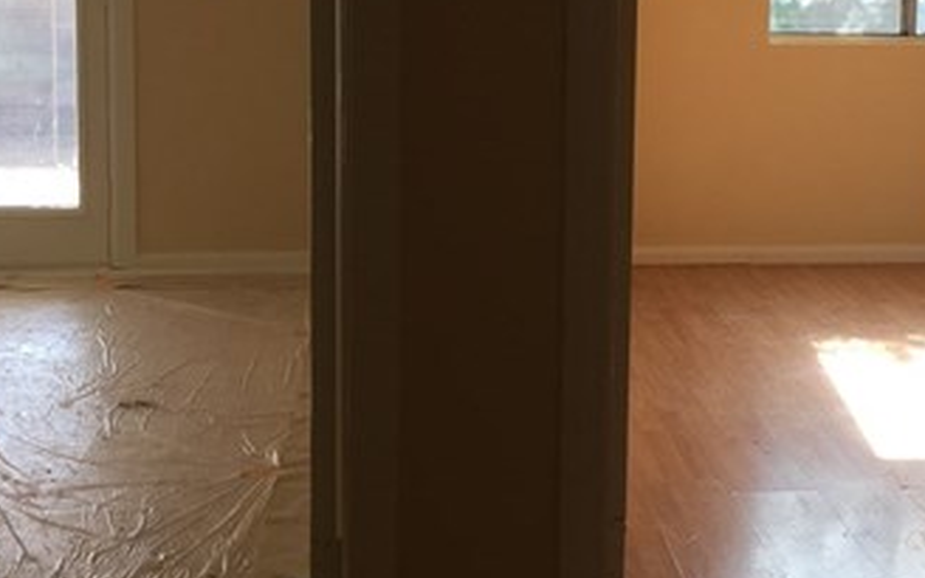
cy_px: 96
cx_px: 592
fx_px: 1513
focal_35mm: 60
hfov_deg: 33.8
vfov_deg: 21.3
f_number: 2.2
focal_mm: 4.15
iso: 32
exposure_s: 1/128
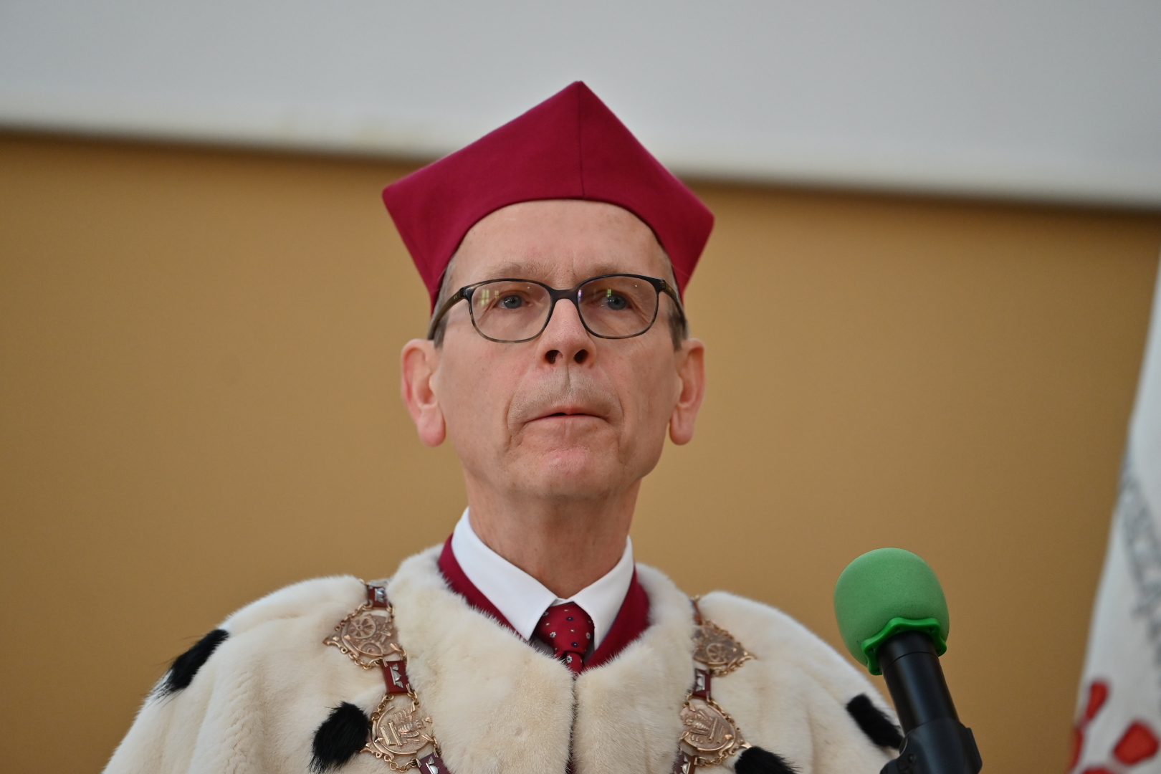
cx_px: 580
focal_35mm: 180
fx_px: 5805
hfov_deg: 11.4
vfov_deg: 7.6
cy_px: 387
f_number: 2.8
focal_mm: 180
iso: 640
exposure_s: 1/200
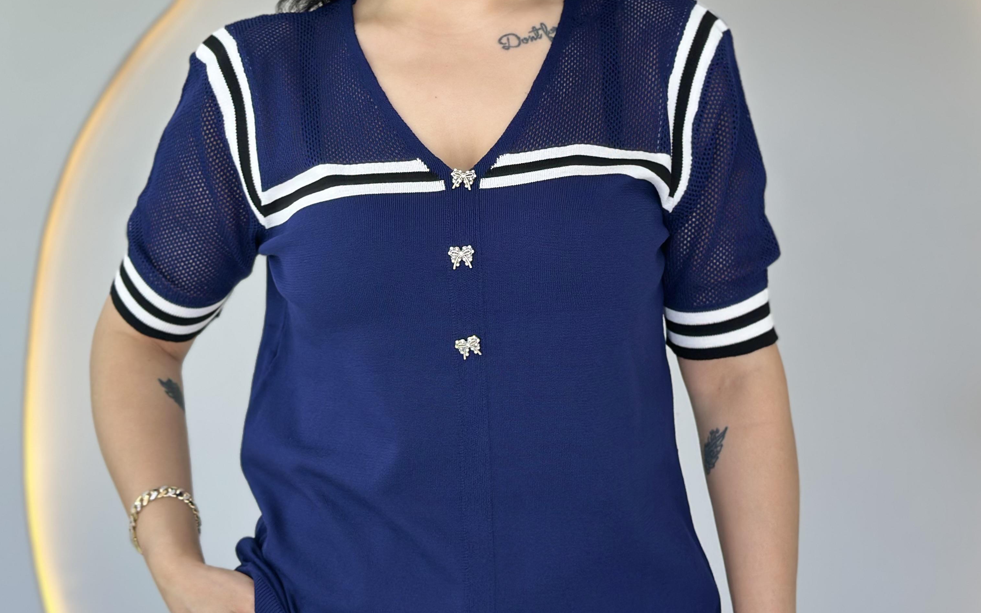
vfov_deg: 19.1
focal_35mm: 68
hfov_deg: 30.2
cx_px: 491
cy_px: 189
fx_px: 1818
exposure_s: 1/137
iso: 64
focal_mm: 6.86
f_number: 1.78
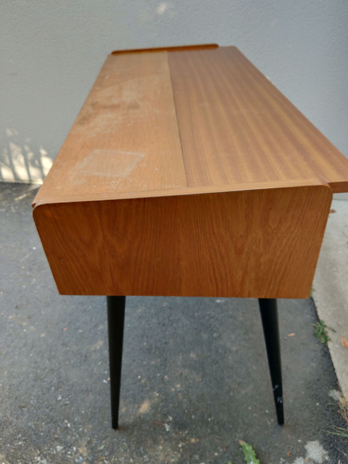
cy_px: 232
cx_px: 174
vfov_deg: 65.3
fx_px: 362
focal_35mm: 27
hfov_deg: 51.4
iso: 174
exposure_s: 1/100
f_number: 1.75
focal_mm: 4.75
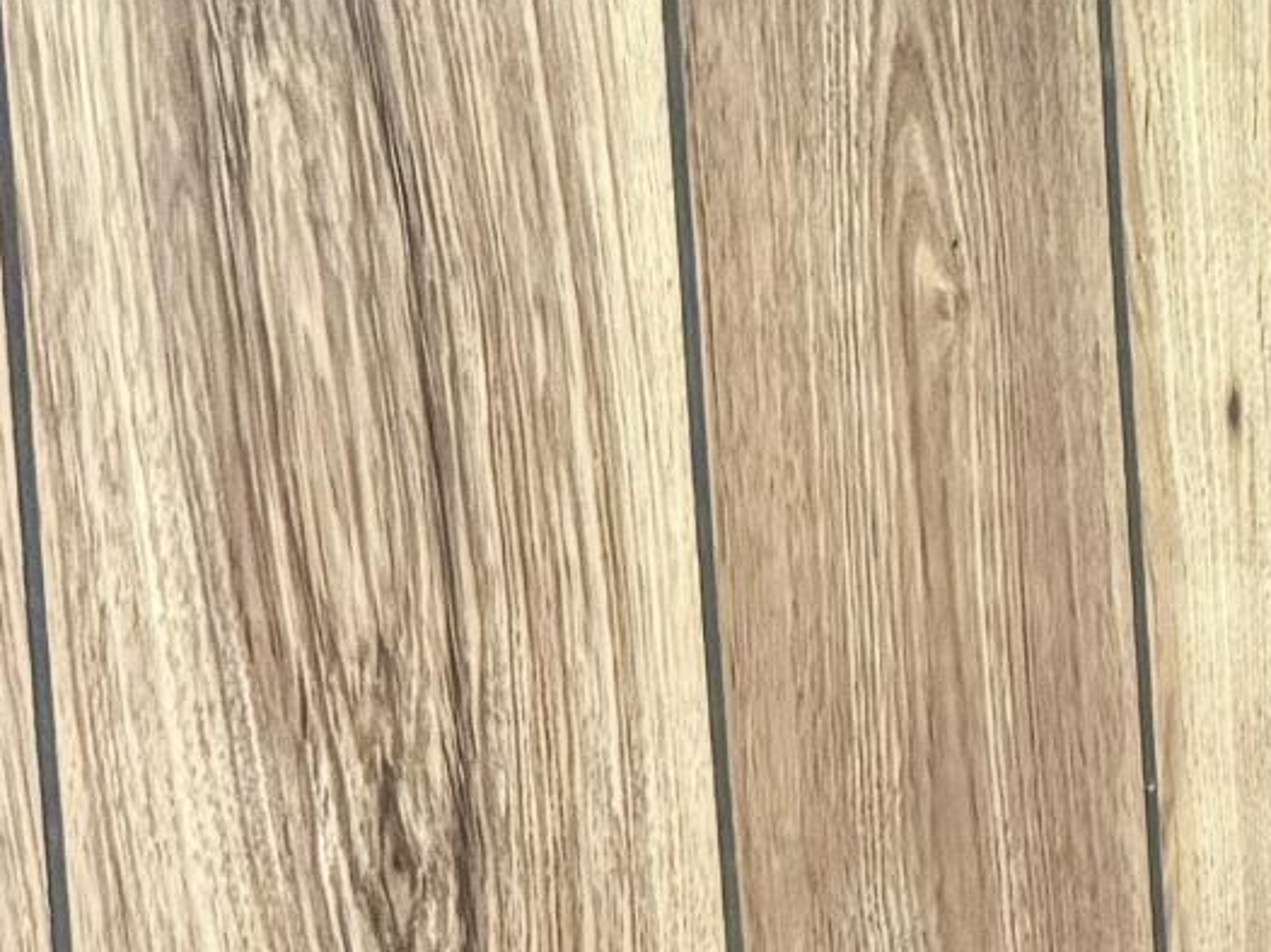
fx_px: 5028
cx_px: 3296
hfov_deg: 11.3
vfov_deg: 10.4
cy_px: 1544
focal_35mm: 137
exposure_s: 1/40
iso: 800
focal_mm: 6.76
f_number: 1.78
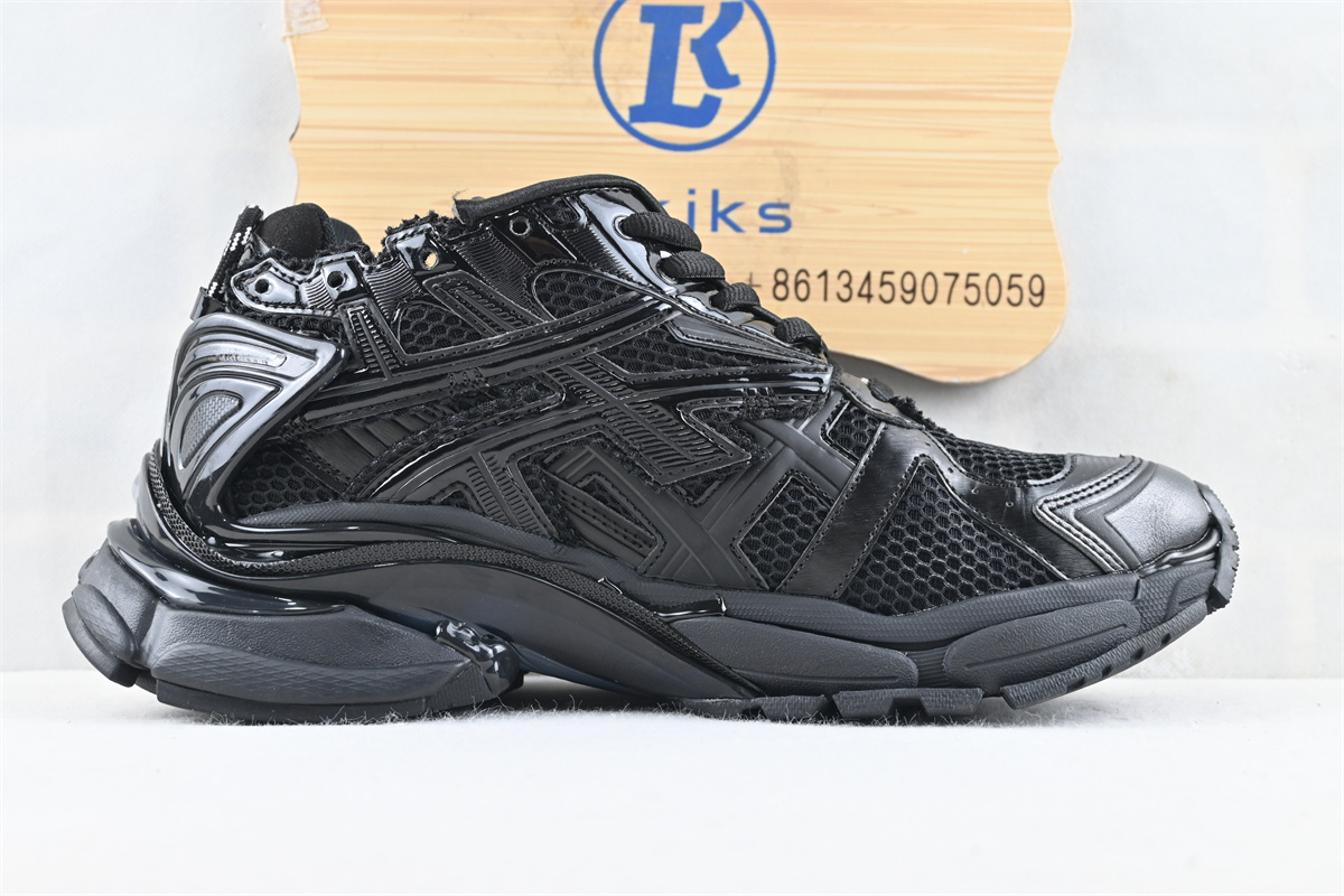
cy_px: 448
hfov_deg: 45.0
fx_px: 1624
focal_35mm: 44
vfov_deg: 30.8
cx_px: 672
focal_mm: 29
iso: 360
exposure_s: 1/60
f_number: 4.8
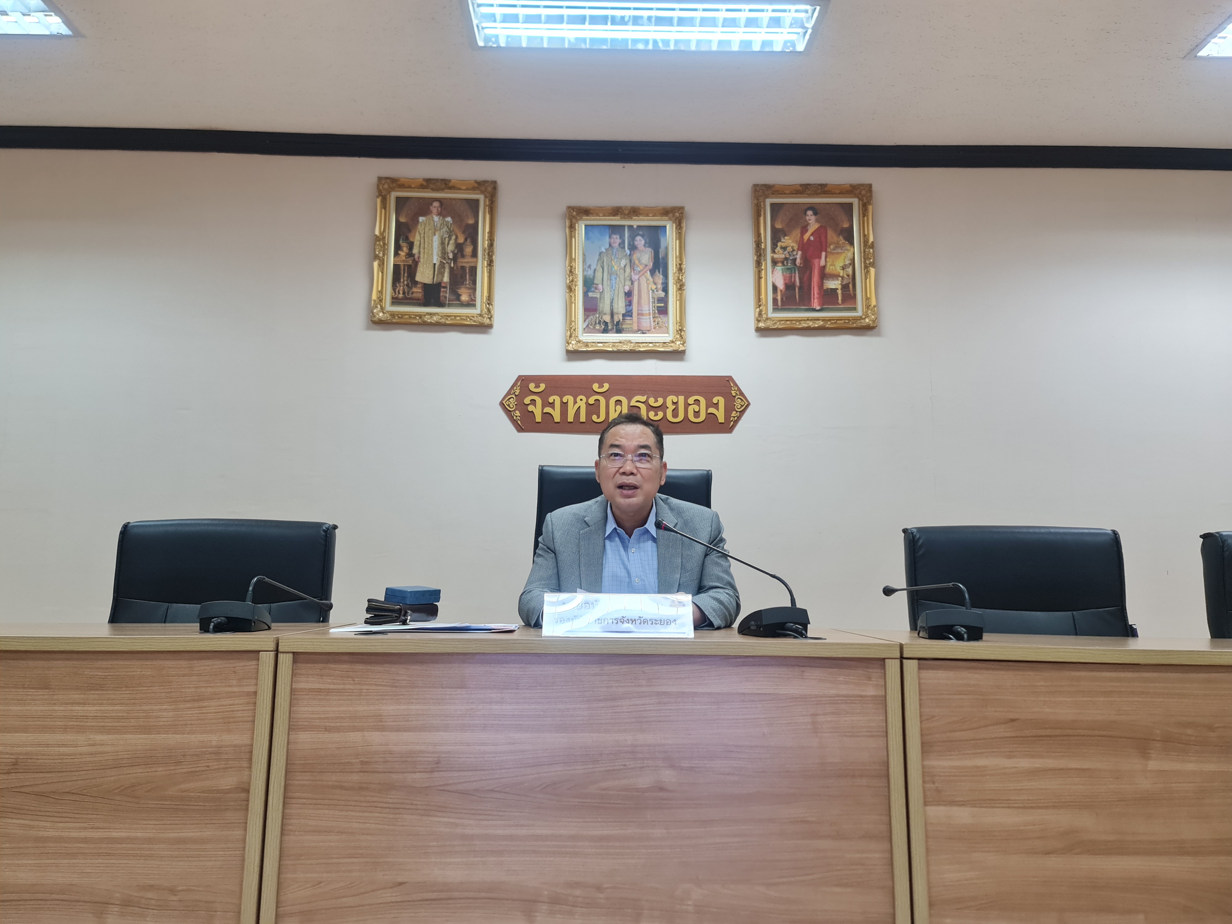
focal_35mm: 25
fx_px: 890
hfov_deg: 69.4
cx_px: 616
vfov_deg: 54.9
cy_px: 462
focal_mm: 7
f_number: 1.8
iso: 250
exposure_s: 1/100
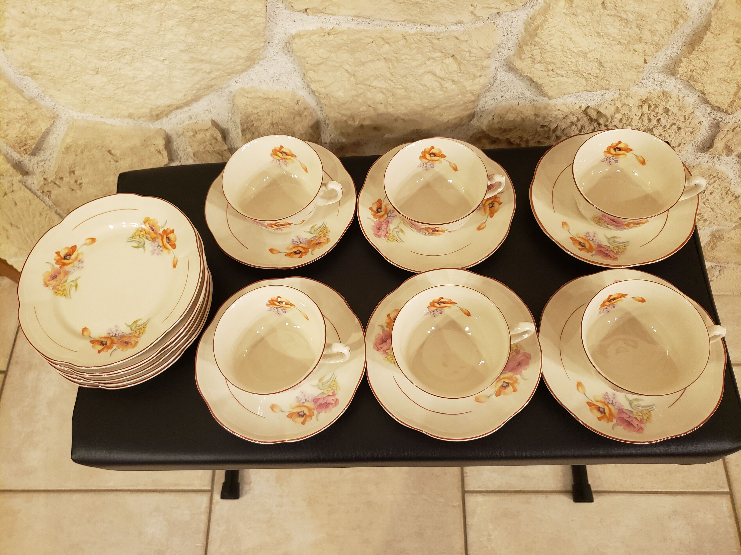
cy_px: 278
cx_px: 370
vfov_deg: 53.1
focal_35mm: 26
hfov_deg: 67.3
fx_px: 557
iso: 320
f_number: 1.5
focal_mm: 4.3
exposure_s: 1/33
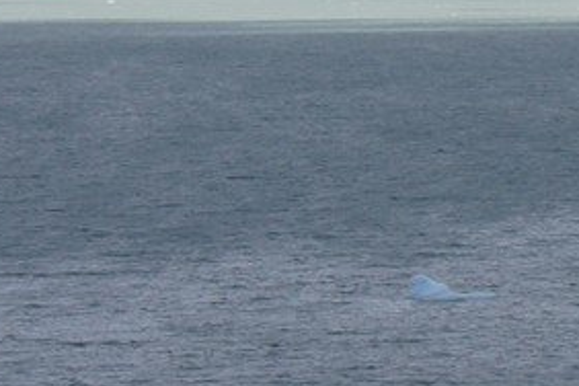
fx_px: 6560
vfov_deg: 3.4
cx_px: 653
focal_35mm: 408
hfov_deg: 5.0
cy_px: -304
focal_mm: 71
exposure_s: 1/320
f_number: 13
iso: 200
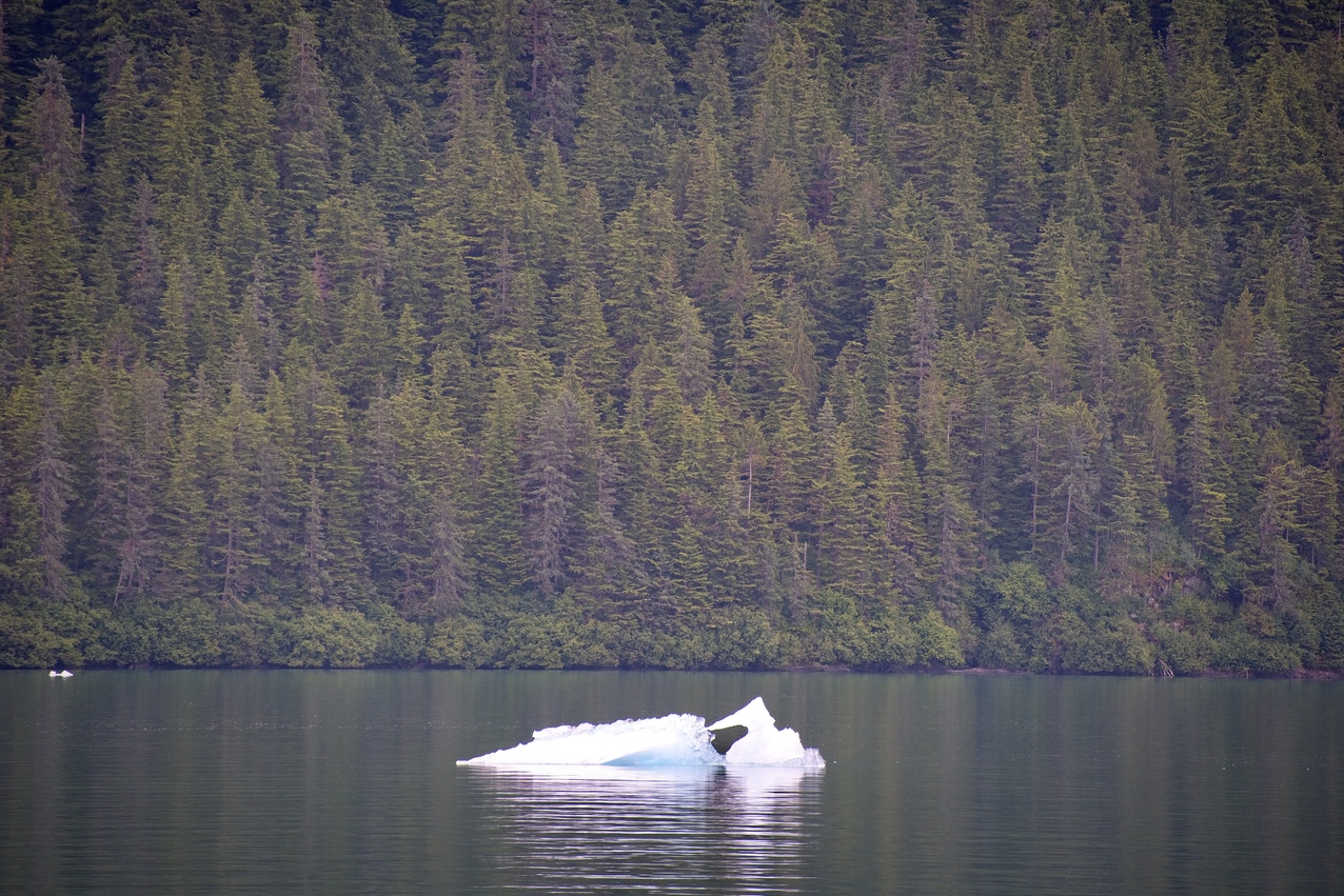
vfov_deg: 4.6
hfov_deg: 6.8
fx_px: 11238
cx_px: 671
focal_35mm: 301
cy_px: 449
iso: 1000
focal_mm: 300
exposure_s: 1/640
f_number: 5.6
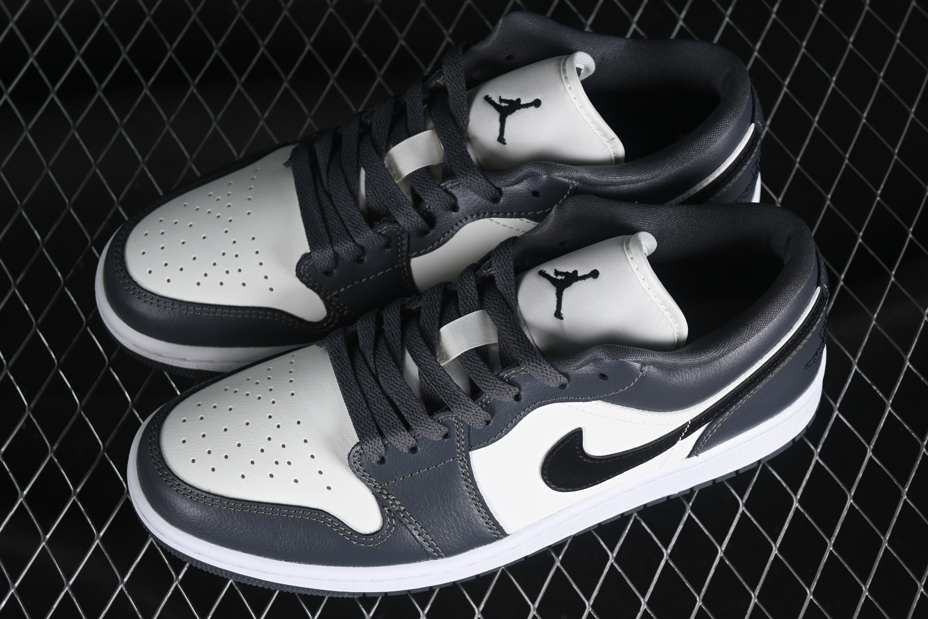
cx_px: 464
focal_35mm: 75
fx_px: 1933
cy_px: 310
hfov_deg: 27.0
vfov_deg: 18.2
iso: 160
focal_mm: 50
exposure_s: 1/60
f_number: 6.3
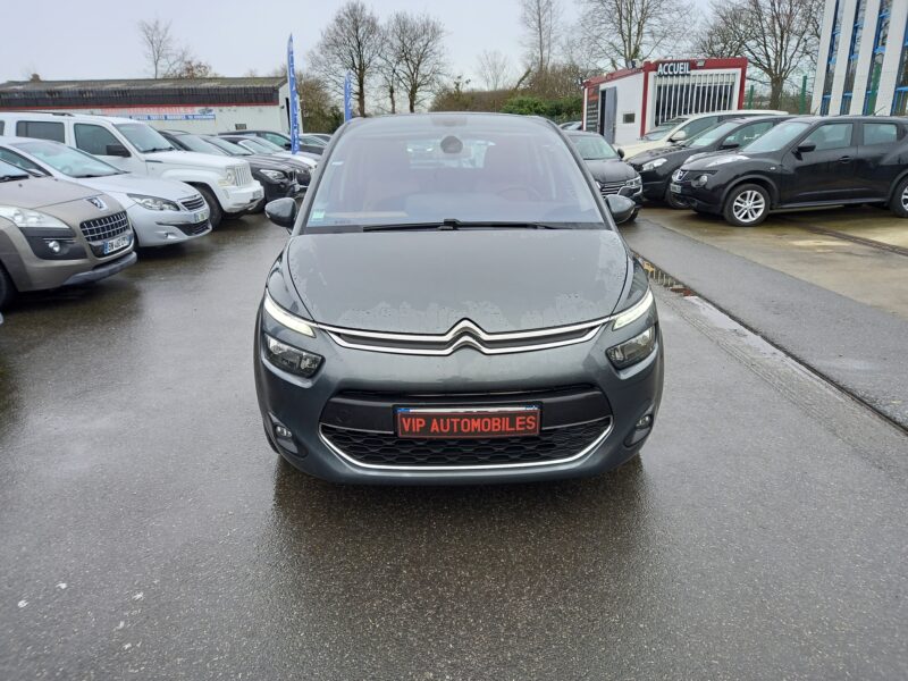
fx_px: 656
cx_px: 454
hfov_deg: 69.4
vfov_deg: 54.9
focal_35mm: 25
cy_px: 340
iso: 40
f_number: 2
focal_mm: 4.6
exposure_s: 1/100
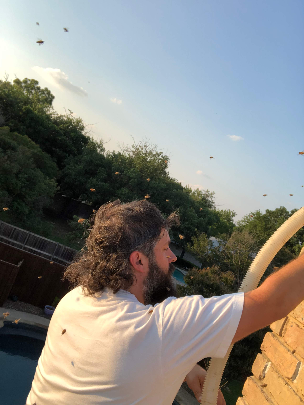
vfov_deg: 56.8
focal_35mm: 32
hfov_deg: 44.2
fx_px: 374
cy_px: 202
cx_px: 152
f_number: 2.2
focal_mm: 2.87
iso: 20
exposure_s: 1/389
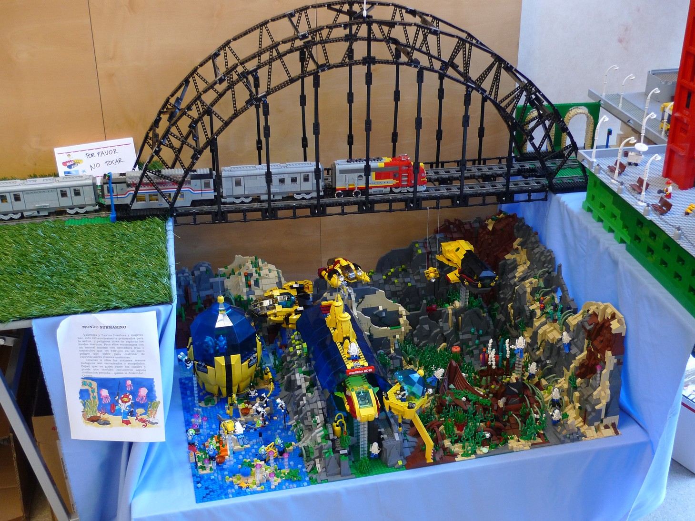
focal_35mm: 44
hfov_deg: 42.9
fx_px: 883
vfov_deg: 32.9
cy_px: 260
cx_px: 348
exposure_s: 1/20
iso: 200
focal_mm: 9.3
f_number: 2.5
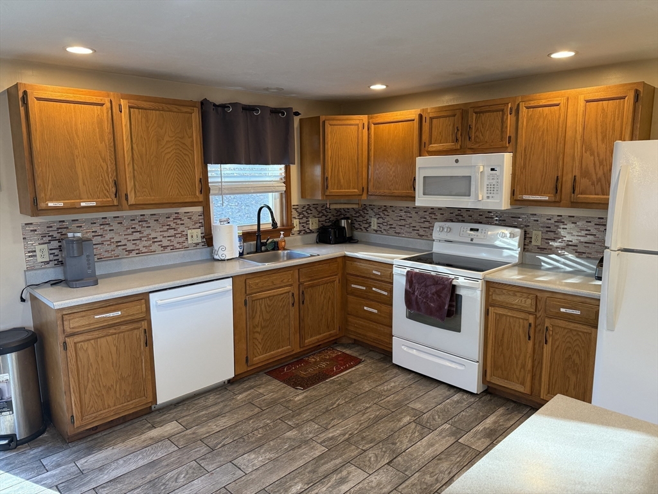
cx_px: 329
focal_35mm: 24
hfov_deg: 71.6
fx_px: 456
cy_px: 247
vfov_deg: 56.8
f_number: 1.78
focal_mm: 6.76
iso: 250
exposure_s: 1/120
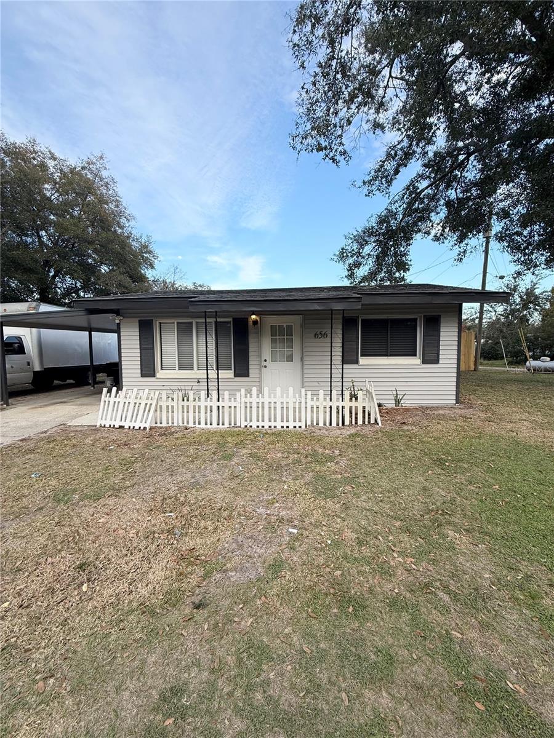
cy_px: 369
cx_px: 277
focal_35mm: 14
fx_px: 299
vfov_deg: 102.1
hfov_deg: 85.7
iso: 50
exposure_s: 1/569
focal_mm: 2.22
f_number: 2.2
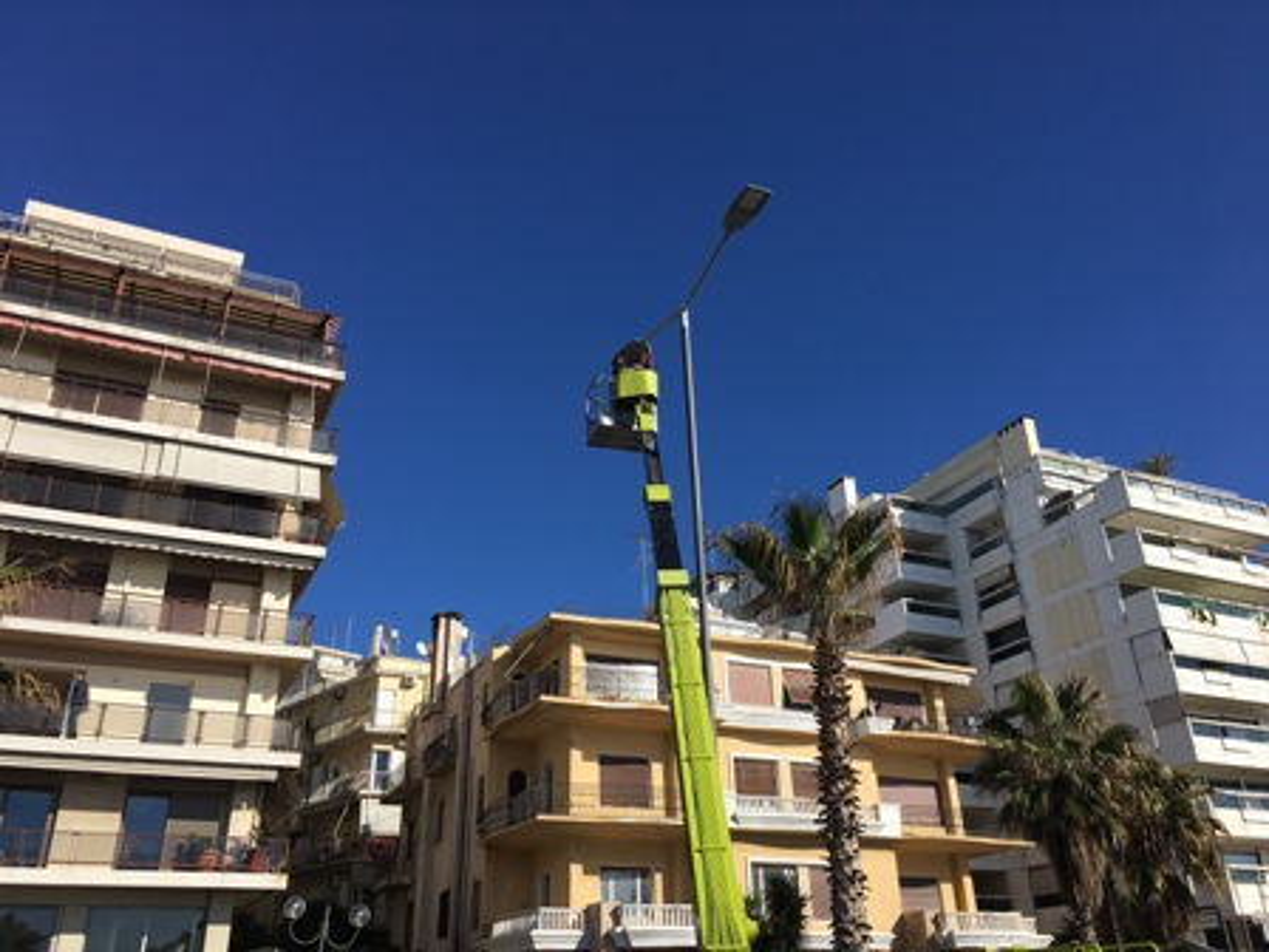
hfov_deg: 61.7
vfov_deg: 48.2
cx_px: 634
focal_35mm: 29
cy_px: 476
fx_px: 1063
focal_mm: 4.15
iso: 25
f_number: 2.2
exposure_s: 1/2653
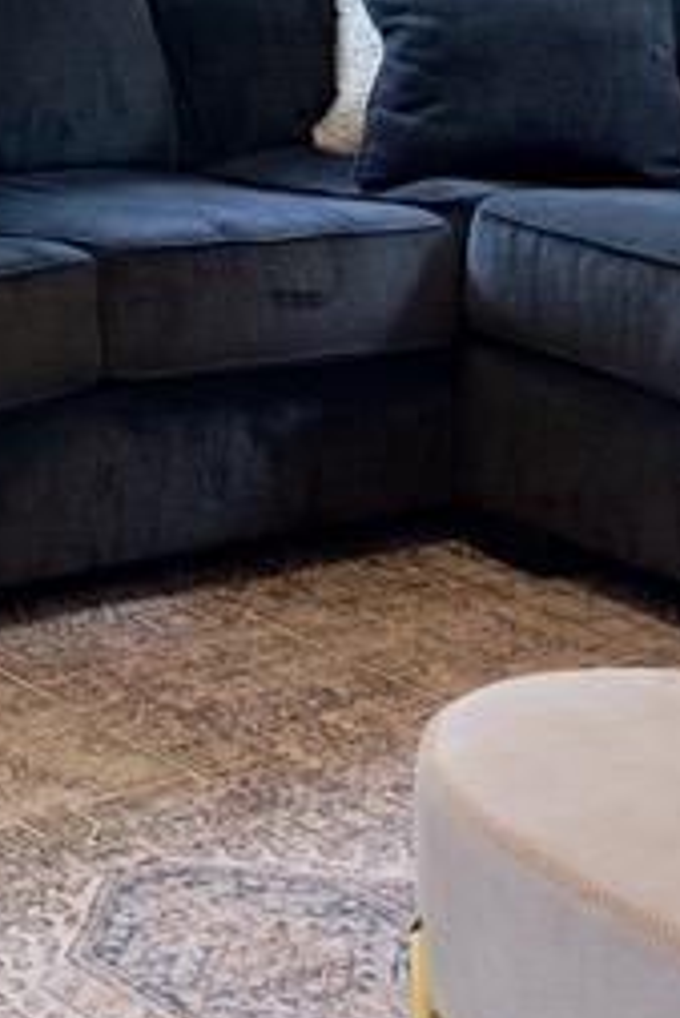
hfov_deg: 13.1
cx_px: -193
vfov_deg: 19.0
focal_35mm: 101
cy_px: -213
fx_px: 2858
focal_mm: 6.86
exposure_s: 1/60
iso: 64
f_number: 1.78
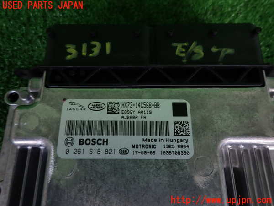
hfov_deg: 69.4
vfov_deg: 54.9
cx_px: 137
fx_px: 198
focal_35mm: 25
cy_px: 103
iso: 160
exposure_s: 1/60
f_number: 2
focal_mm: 4.5
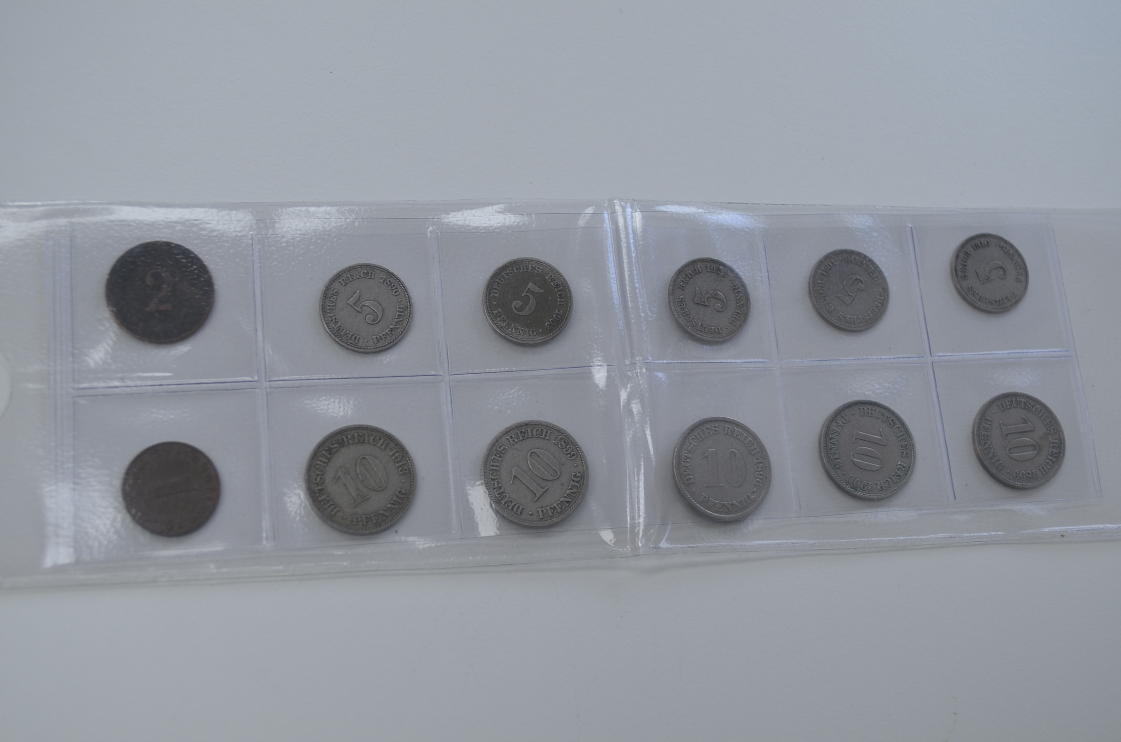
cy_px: 371
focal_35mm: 48
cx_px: 560
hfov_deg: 41.2
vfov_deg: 28.0
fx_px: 1492
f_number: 5.6
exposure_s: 1/60
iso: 160
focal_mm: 32
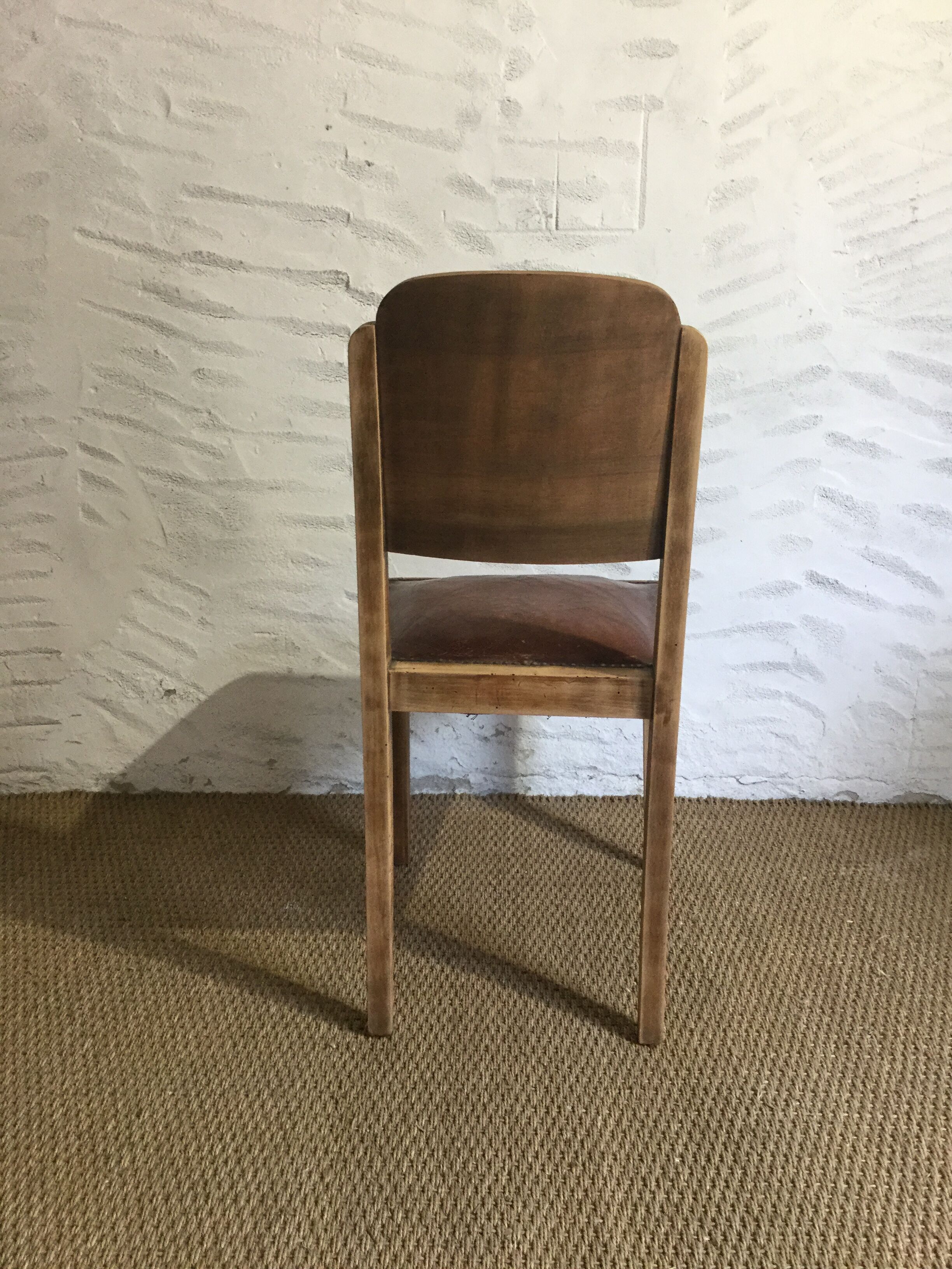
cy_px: 634
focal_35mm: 31
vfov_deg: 58.4
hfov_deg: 45.4
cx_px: 476
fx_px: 1137
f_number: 2.4
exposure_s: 1/33
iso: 125
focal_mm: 3.3
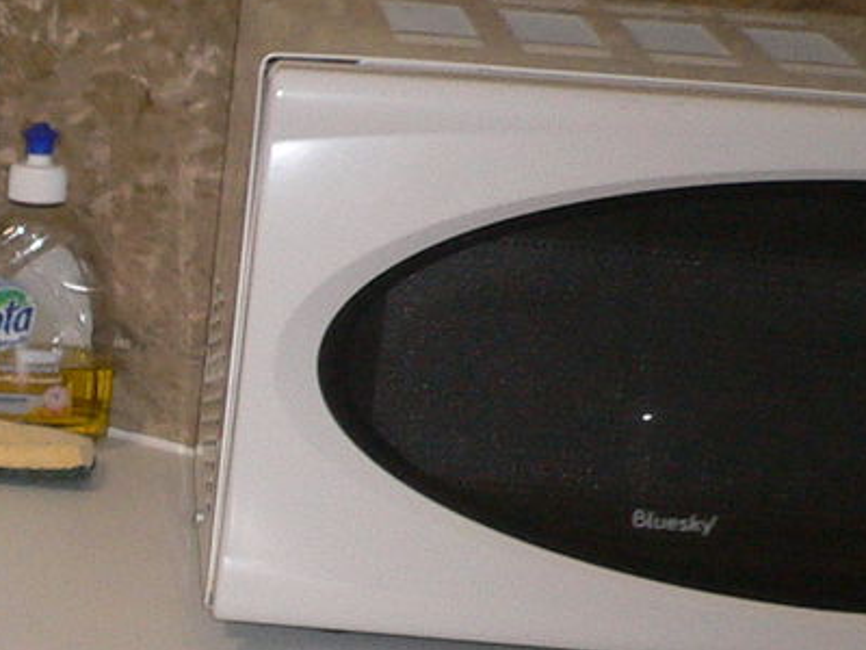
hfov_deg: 13.1
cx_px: -546
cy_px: 945
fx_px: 3502
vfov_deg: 10.3
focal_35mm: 140
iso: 150
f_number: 2.8
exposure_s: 1/60
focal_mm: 5.8
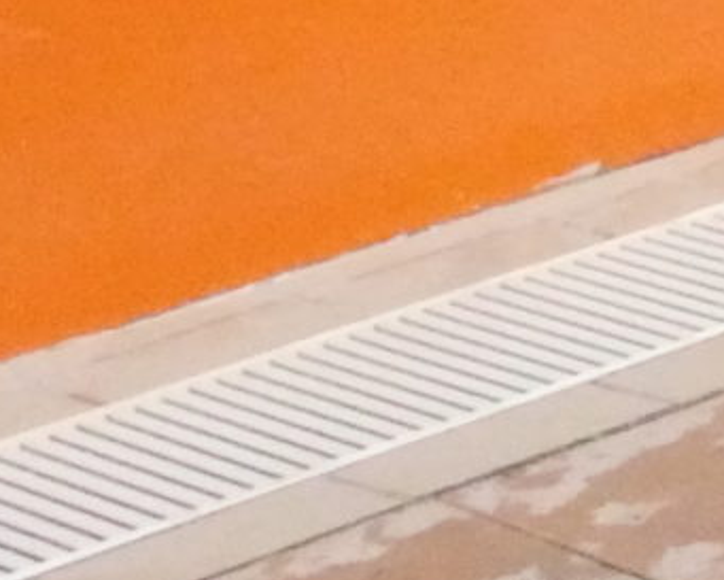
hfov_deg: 6.7
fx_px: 5337
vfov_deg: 5.8
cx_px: 2463
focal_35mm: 249
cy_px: -1171
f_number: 22
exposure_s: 1/4000
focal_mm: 17
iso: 12800
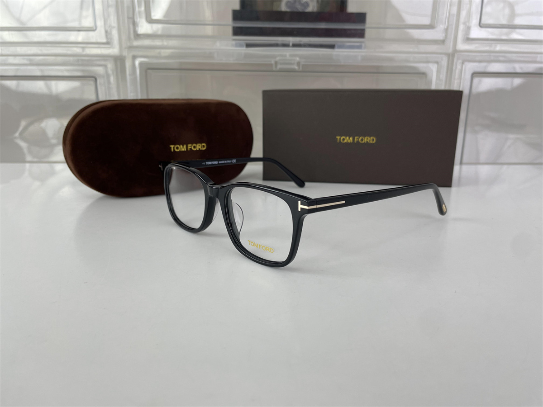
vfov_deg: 53.1
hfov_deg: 67.3
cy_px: 204
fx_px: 408
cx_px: 272
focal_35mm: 26
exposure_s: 1/248
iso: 32
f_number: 1.6
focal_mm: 4.2
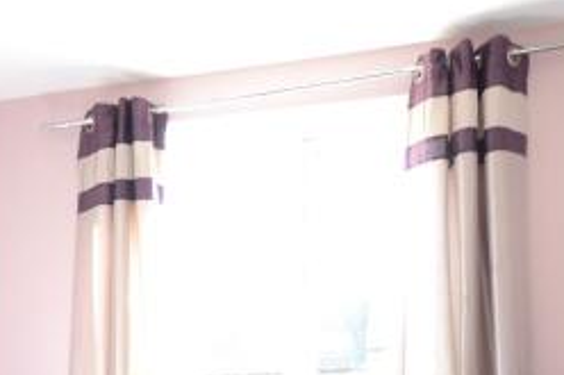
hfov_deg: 31.3
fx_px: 971
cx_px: 84
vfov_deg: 18.5
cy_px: 617
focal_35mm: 62
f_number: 4
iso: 400
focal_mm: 10
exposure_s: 1/60
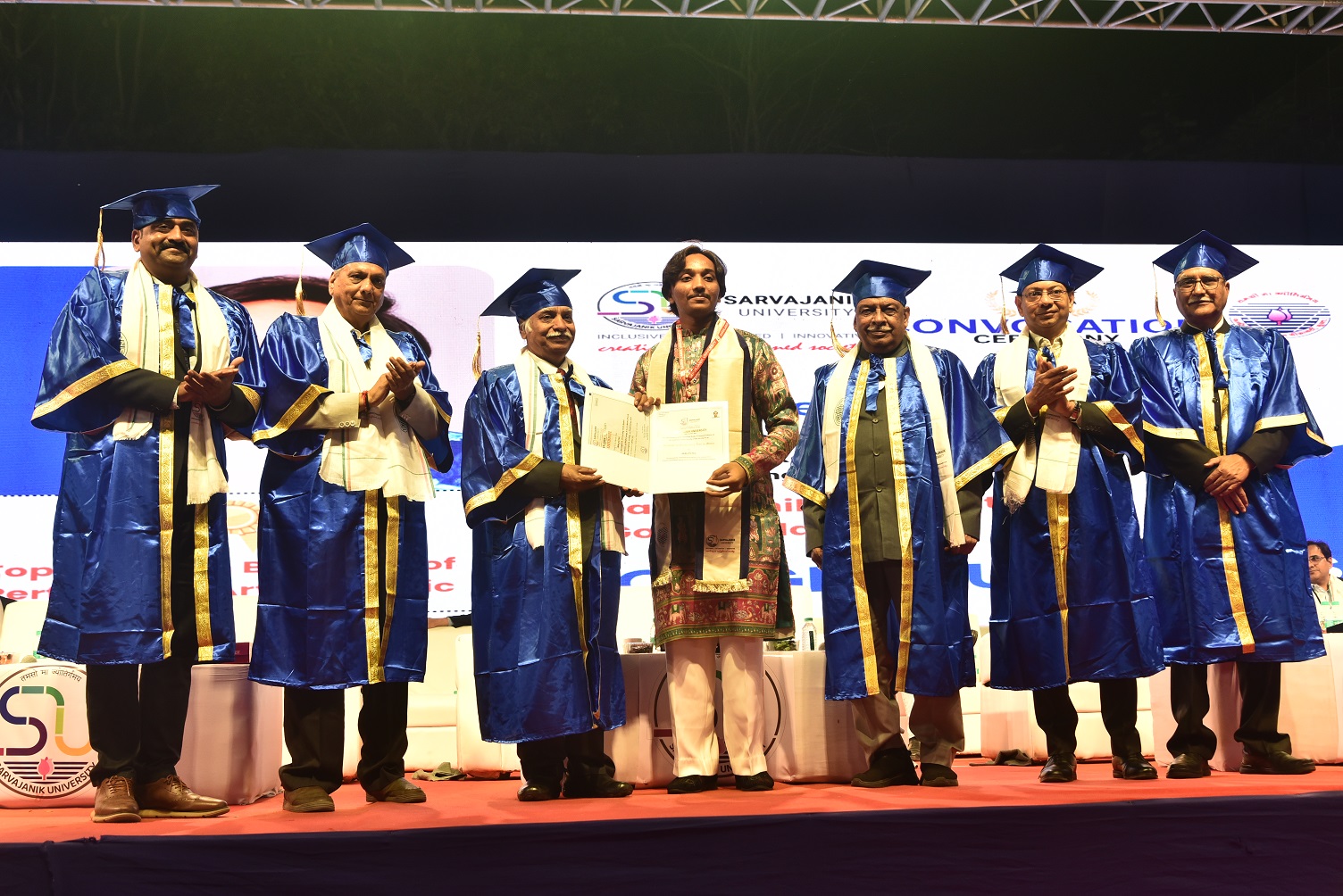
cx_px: 672
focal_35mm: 40
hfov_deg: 48.4
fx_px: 1493
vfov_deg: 33.4
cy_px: 448
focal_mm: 40
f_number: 5.6
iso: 800
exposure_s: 1/125
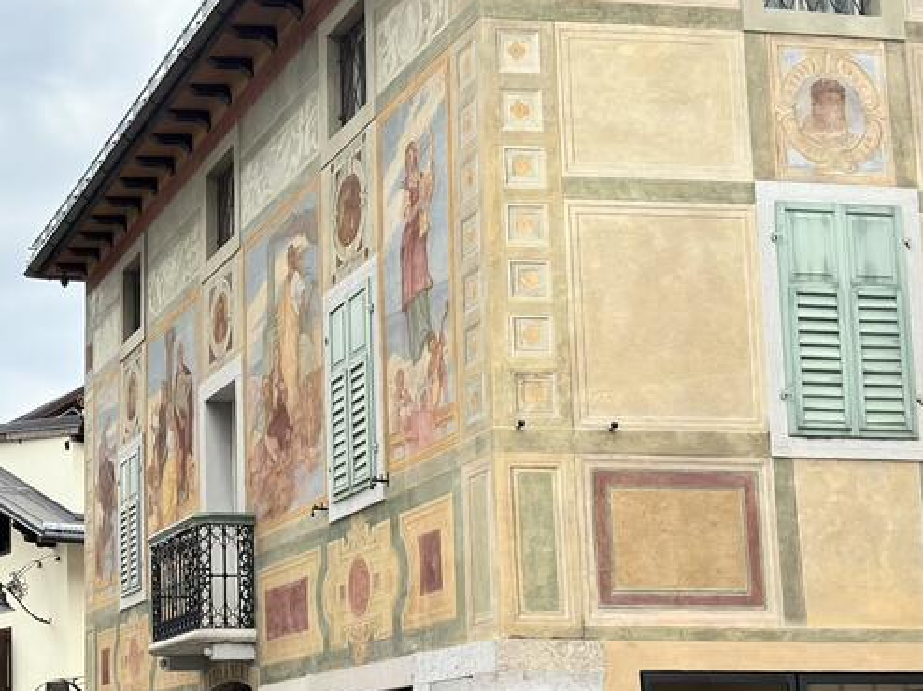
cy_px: 526
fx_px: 1946
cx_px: 36
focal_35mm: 73
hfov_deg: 25.6
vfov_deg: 20.0
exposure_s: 1/4310
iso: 100
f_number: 1.78
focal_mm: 6.76
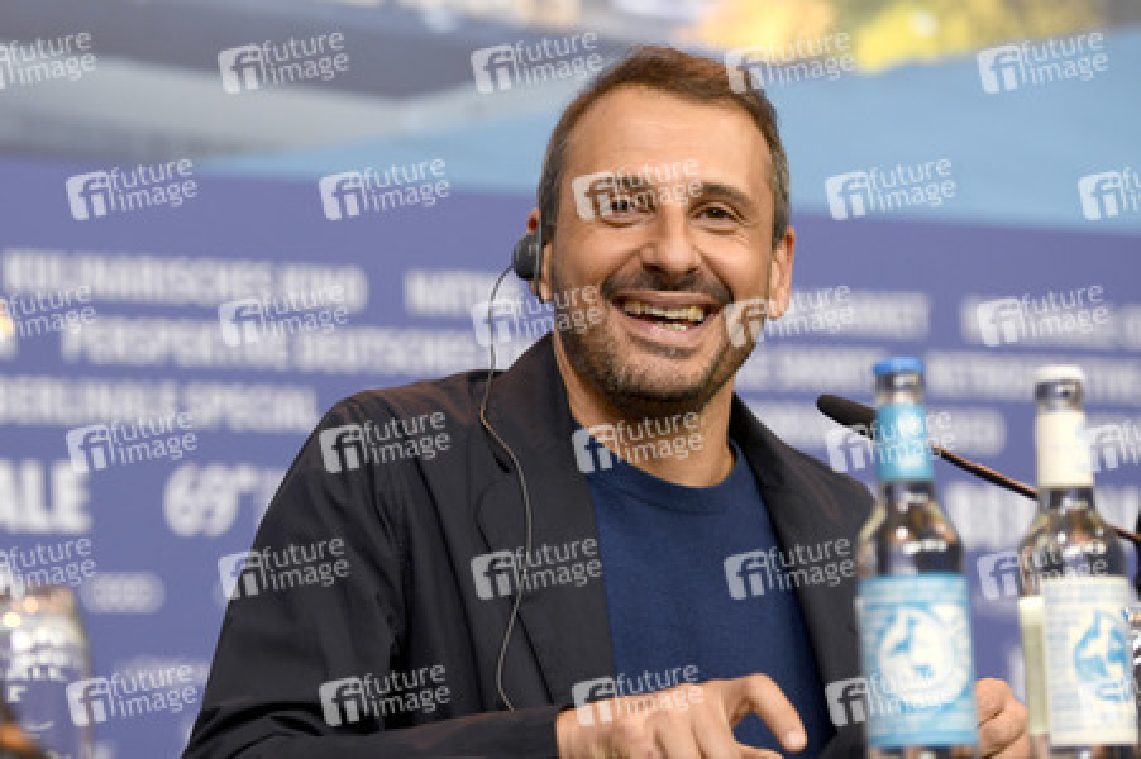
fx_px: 3484
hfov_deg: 18.6
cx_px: 570
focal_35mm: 110
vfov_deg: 12.4
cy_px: 380
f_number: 3.5
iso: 1250
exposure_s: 1/320
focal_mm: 110
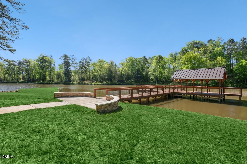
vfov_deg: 70.5
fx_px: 117
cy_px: 82
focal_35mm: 17
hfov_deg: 93.3
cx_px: 124
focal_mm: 17
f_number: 11
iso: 100
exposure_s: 1/60
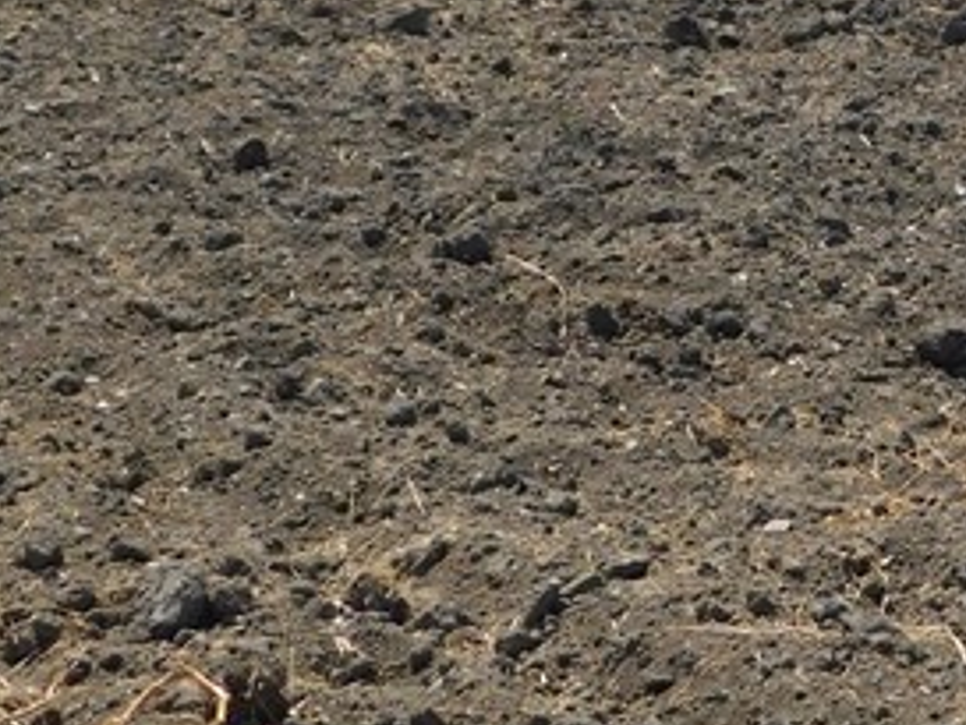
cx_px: 1054
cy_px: -106
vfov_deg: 10.8
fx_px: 3769
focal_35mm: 135
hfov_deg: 14.3
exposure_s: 1/400
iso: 125
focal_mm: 6.3
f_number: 7
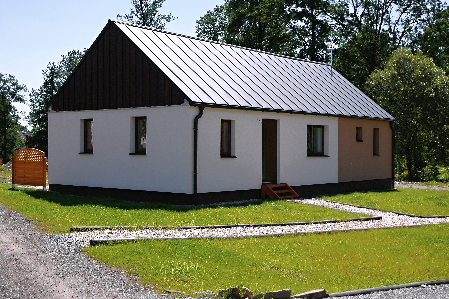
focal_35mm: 51
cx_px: 224
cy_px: 150
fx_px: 636
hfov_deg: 38.9
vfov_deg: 26.4
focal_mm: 34
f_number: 5.6
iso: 200
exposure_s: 1/800
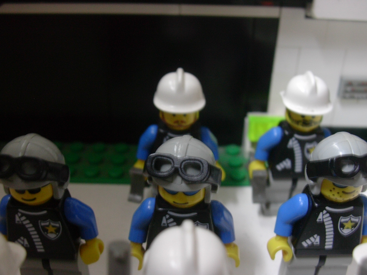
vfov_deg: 32.2
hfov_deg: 42.1
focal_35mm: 45
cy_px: 138
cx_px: 184
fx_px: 477
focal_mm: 6.7
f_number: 2.9
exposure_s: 1/5.6
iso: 70
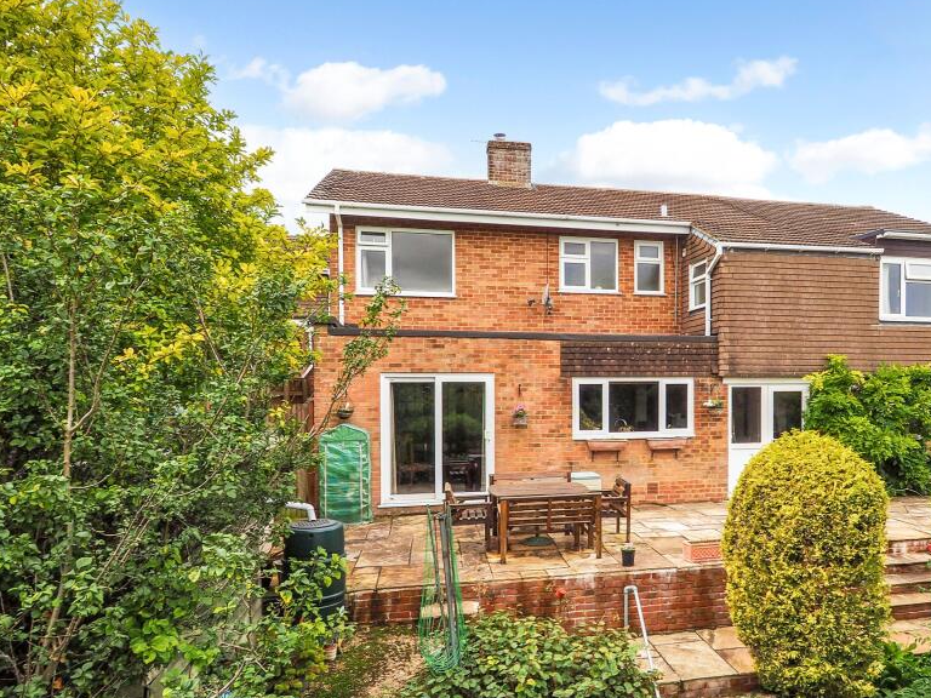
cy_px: 433
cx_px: 615
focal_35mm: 24
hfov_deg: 69.7
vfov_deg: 56.2
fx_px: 645
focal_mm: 9
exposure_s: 1/200
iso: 200
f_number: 6.3
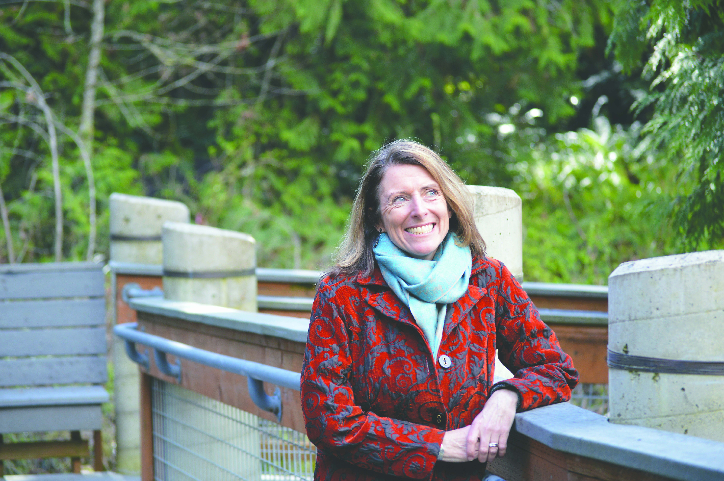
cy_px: 240
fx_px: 2562
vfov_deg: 10.7
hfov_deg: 16.1
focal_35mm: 128
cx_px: 362
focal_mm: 85
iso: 400
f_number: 4.2
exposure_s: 1/125
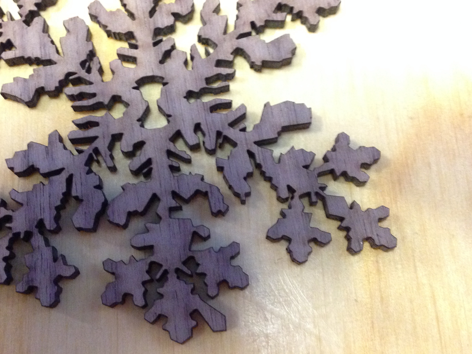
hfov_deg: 36.1
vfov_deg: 27.4
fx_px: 723
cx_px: 191
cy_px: 120
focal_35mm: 53
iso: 400
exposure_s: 1/17
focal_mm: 4.12
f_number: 2.4
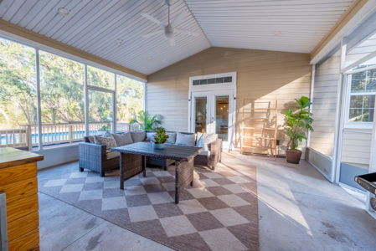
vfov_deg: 81.3
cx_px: 188
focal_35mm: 14
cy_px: 126
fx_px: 146
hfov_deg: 104.2
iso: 400
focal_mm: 14
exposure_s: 1/200
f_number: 9
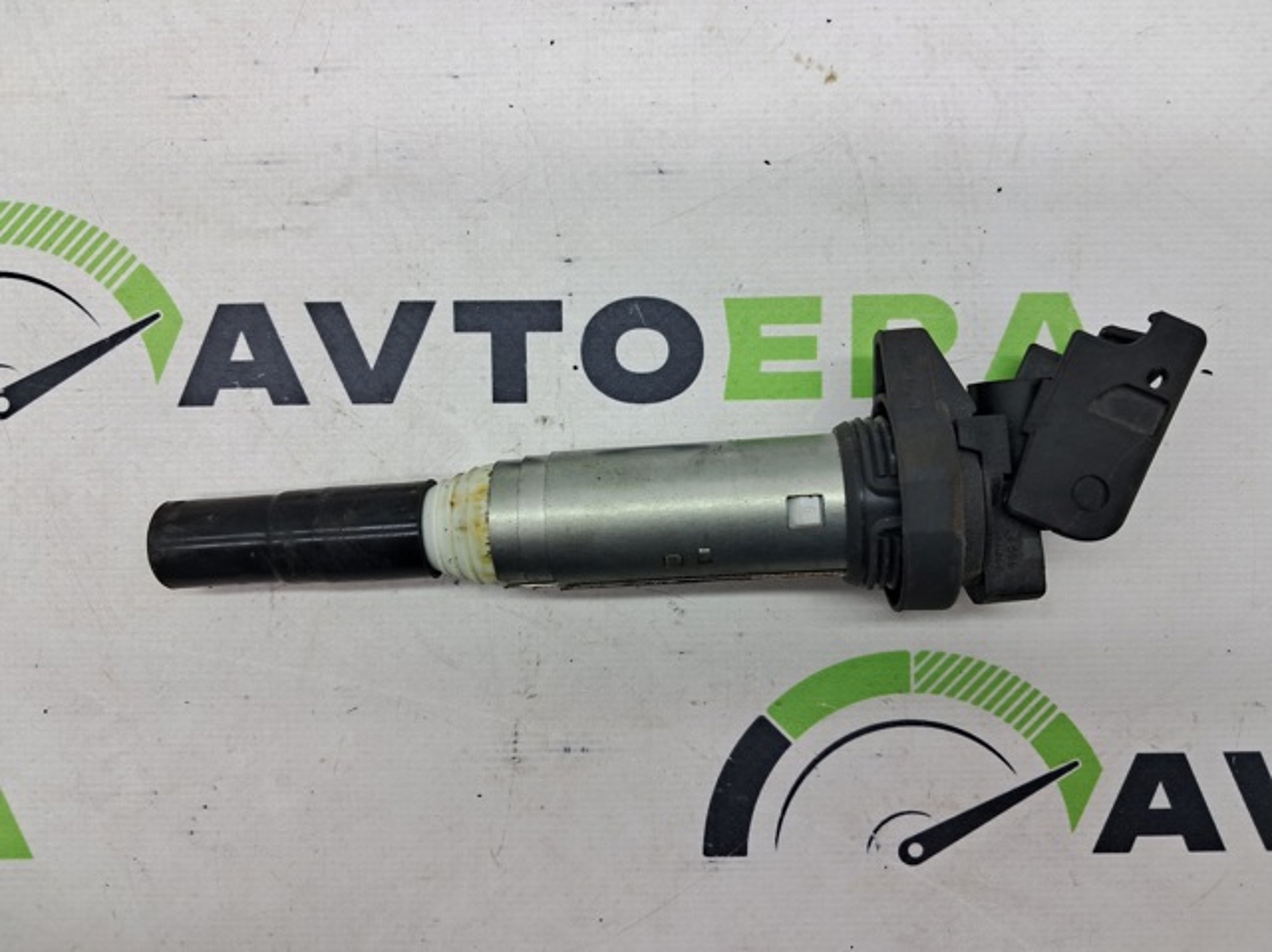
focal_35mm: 27
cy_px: 476
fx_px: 991
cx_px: 636
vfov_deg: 51.3
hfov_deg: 65.4
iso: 50
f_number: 1.8
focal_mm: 4
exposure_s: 1/50
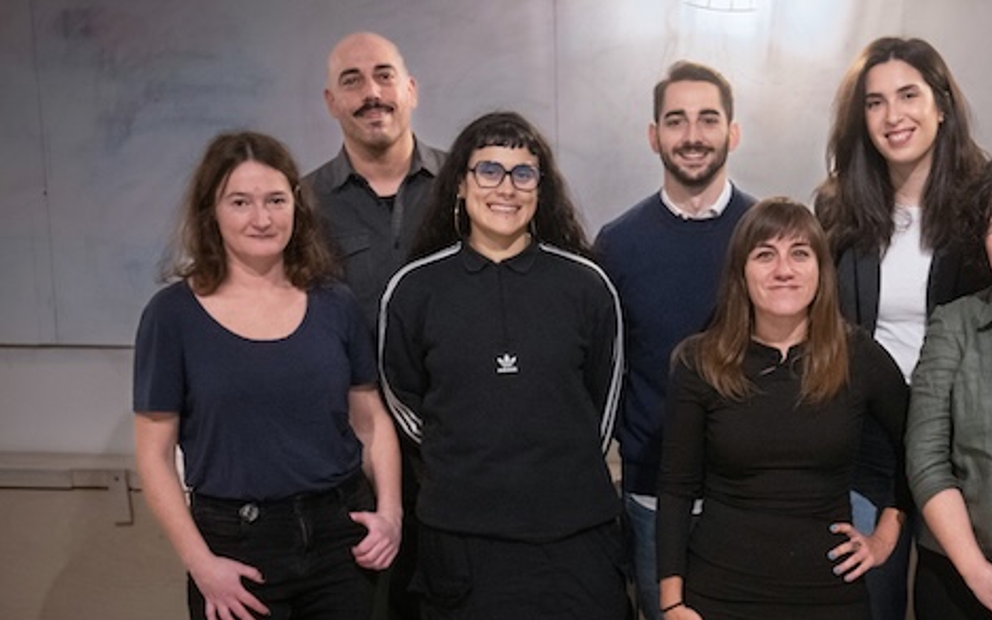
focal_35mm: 86
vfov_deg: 15.1
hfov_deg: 23.6
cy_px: 466
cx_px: 833
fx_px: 2325
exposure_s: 1/250
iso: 3200
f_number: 3.5
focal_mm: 44
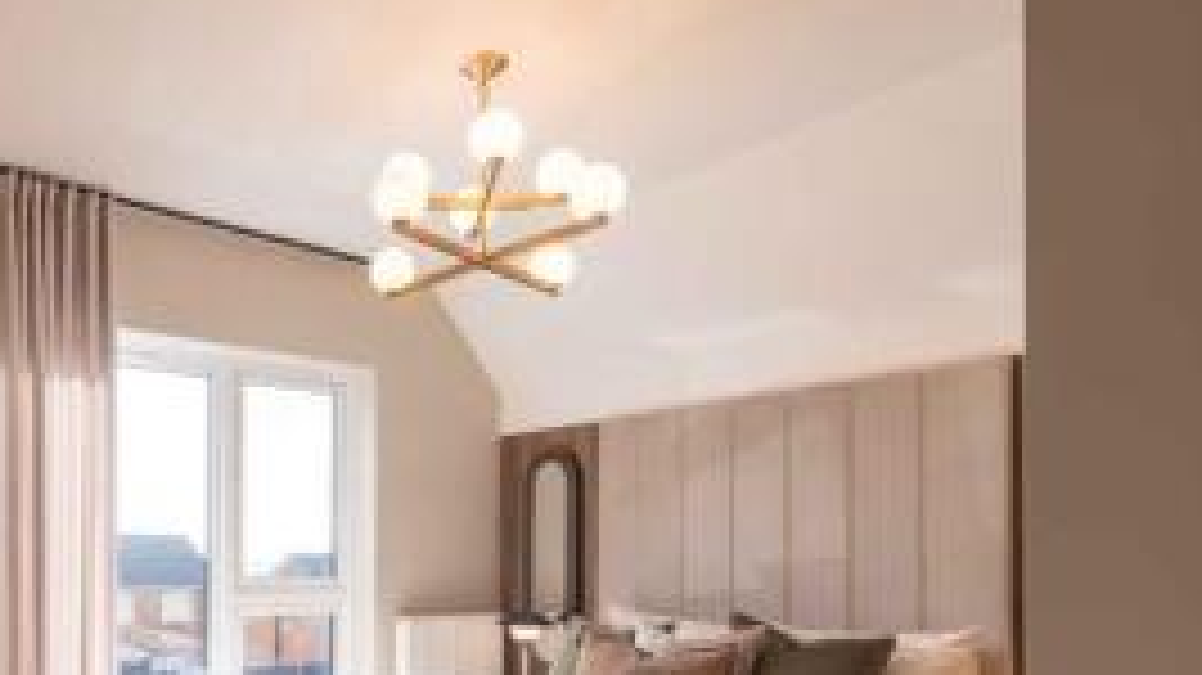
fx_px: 892
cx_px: 338
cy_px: 547
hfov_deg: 64.8
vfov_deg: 39.7
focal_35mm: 28
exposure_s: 1/125
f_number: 11
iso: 64
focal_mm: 15
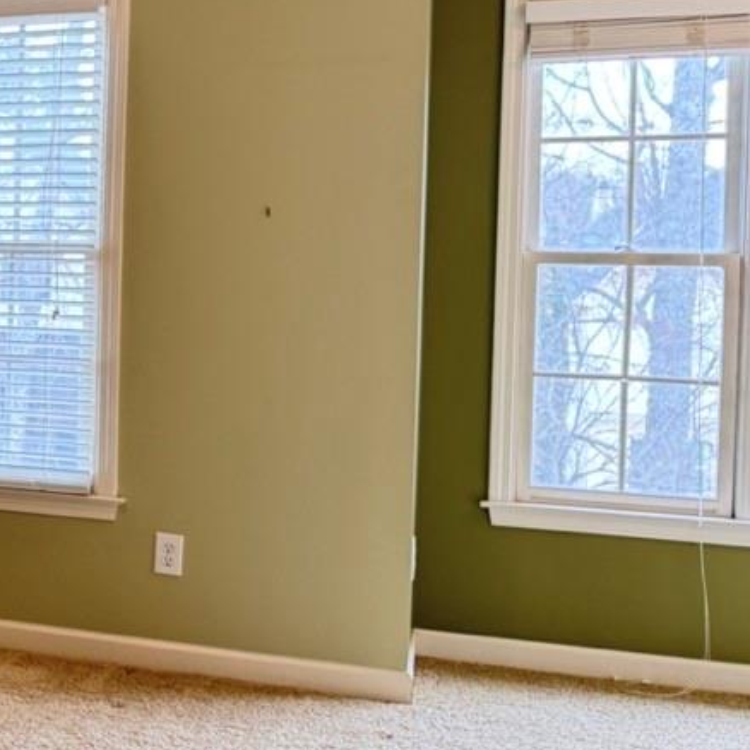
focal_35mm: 62
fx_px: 1520
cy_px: 295
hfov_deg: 23.6
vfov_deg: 27.7
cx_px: -289
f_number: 1.78
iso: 320
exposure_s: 1/60
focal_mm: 6.76
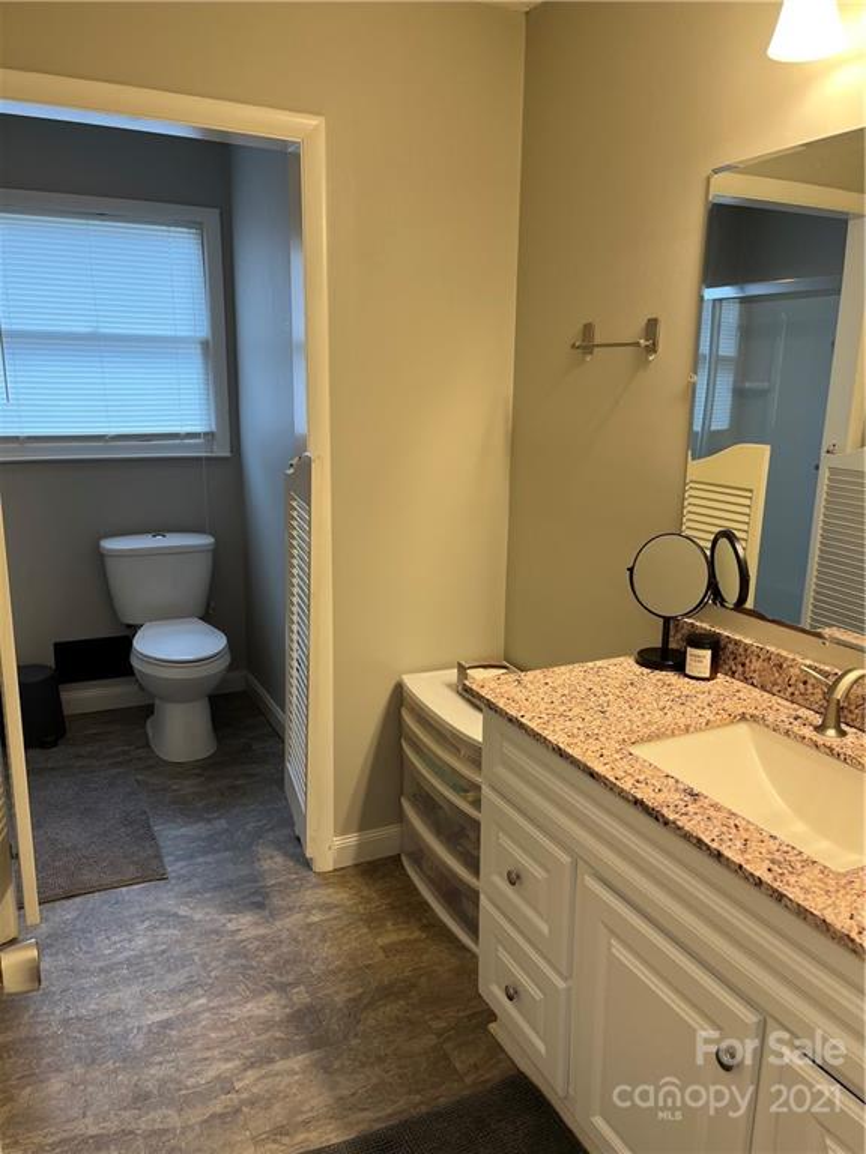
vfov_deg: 67.3
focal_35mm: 26
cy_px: 577
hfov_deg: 53.1
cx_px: 433
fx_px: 867
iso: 80
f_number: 1.6
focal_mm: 5.1
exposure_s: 1/60
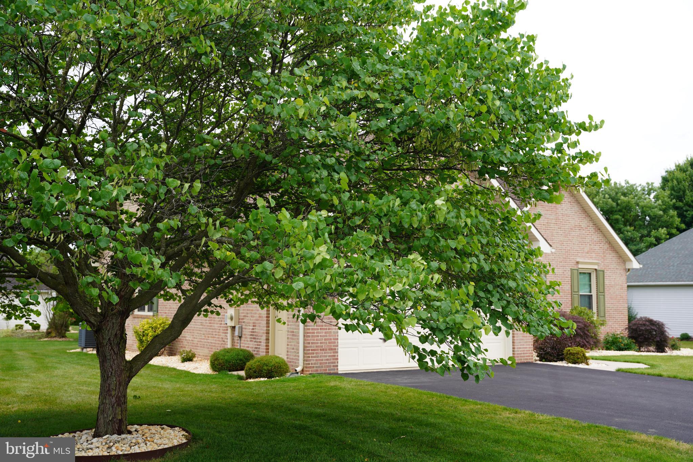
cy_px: 231
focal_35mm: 40
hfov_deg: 48.5
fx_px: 770
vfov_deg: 33.4
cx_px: 346
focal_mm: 40
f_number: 5
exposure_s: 1/160
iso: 100
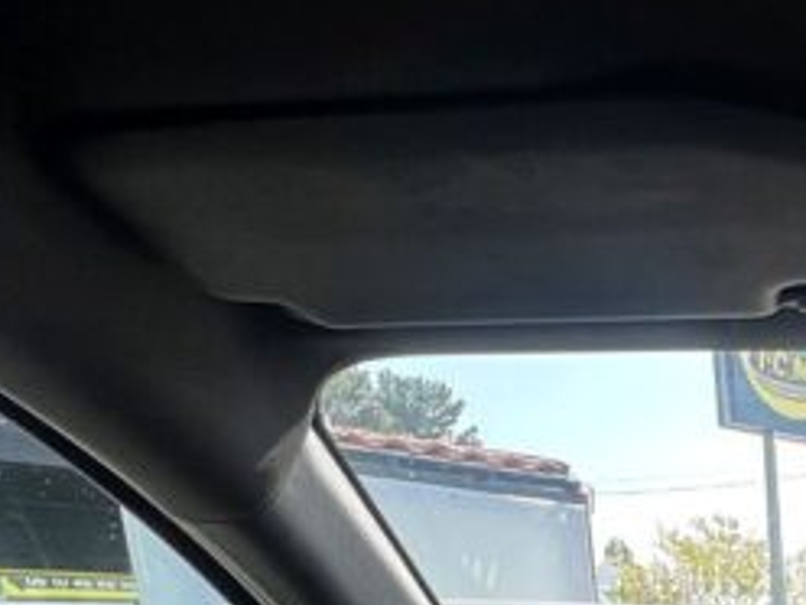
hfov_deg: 34.2
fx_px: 978
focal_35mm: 42
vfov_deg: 25.4
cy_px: 917
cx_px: 1008
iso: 32
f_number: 1.8
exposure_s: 1/240
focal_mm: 1.57
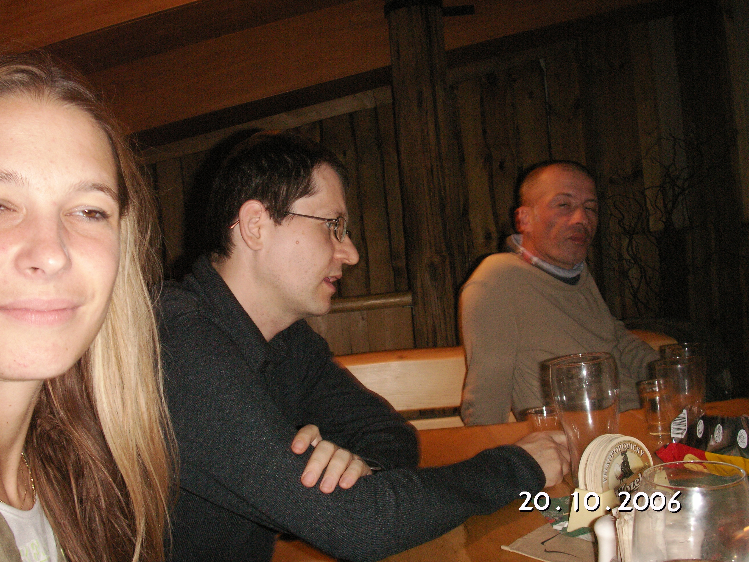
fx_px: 801
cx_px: 374
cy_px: 281
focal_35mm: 37
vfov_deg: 38.7
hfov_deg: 50.1
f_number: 3.5
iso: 160
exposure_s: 1/40
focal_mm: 7.7
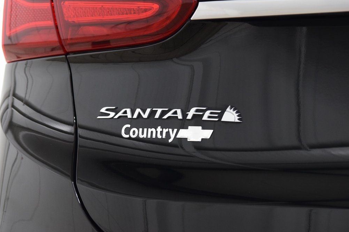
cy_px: 117
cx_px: 173
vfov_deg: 12.8
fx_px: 1037
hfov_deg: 19.1
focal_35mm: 107
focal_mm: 70
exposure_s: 1/30
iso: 1600
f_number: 5
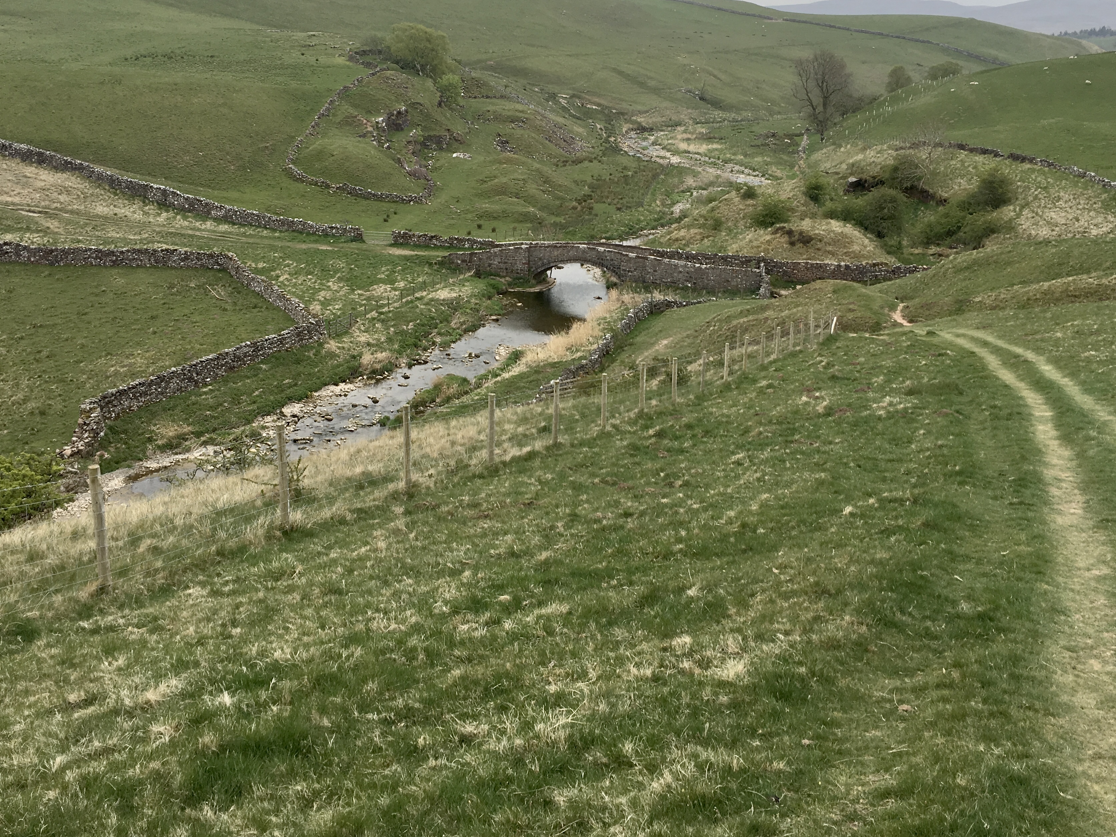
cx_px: 561
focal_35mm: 35
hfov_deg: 52.6
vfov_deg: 40.6
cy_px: 362
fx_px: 1128
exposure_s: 1/674
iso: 25
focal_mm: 4.15
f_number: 2.2
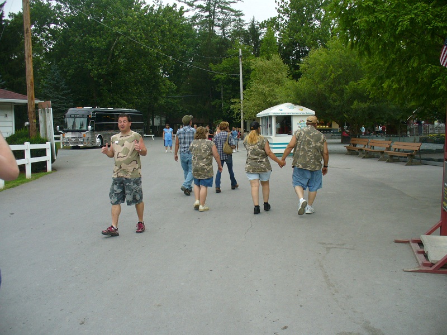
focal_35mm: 37
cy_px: 168
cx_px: 224
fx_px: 478
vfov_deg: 38.7
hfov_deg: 50.1
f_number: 2.8
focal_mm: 6.1
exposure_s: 1/100
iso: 80
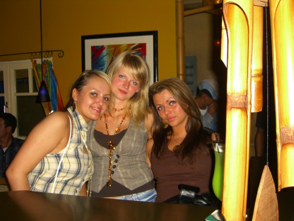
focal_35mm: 38
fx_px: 323
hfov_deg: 49.0
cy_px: 110
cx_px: 147
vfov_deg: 37.7
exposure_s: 1/60
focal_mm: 7.9
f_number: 2.8
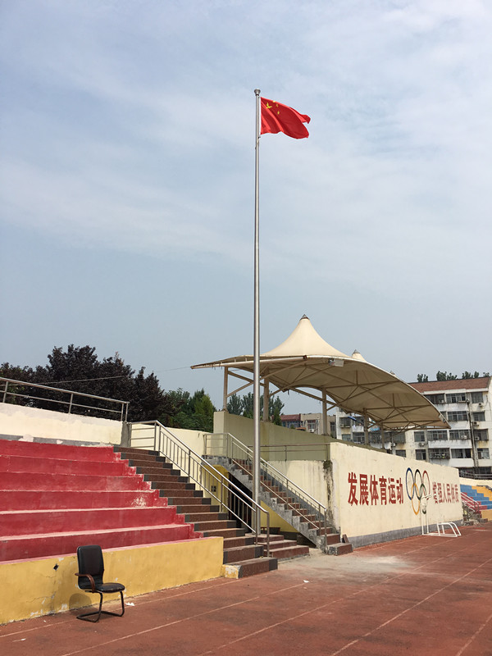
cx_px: 246
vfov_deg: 61.7
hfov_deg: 48.2
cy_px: 328
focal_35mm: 29
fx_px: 550
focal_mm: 4.15
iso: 25
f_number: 2.2
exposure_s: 1/3205
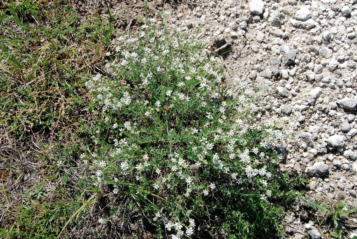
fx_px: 566
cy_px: 120
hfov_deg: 35.0
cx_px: 178
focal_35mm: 57
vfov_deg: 23.8
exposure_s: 1/250
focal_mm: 38
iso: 100
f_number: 8
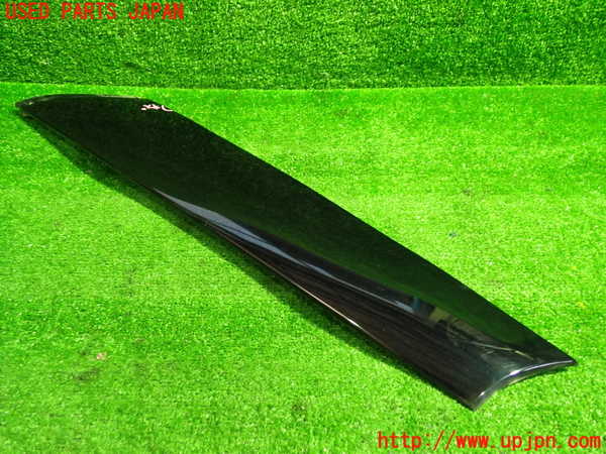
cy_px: 227
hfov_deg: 60.0
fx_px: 525
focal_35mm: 30
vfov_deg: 46.8
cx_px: 303
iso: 640
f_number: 2.3
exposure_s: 1/30
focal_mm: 5.4
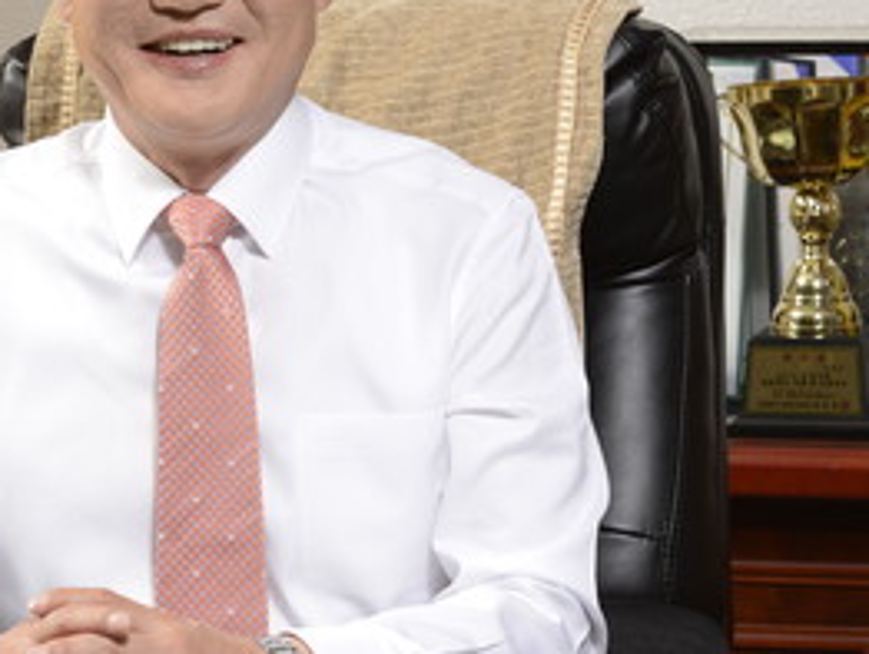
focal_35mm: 187
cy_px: 259
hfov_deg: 10.5
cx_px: 66
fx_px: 4699
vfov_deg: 8.0
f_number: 8
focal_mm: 85
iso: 100
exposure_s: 1/60
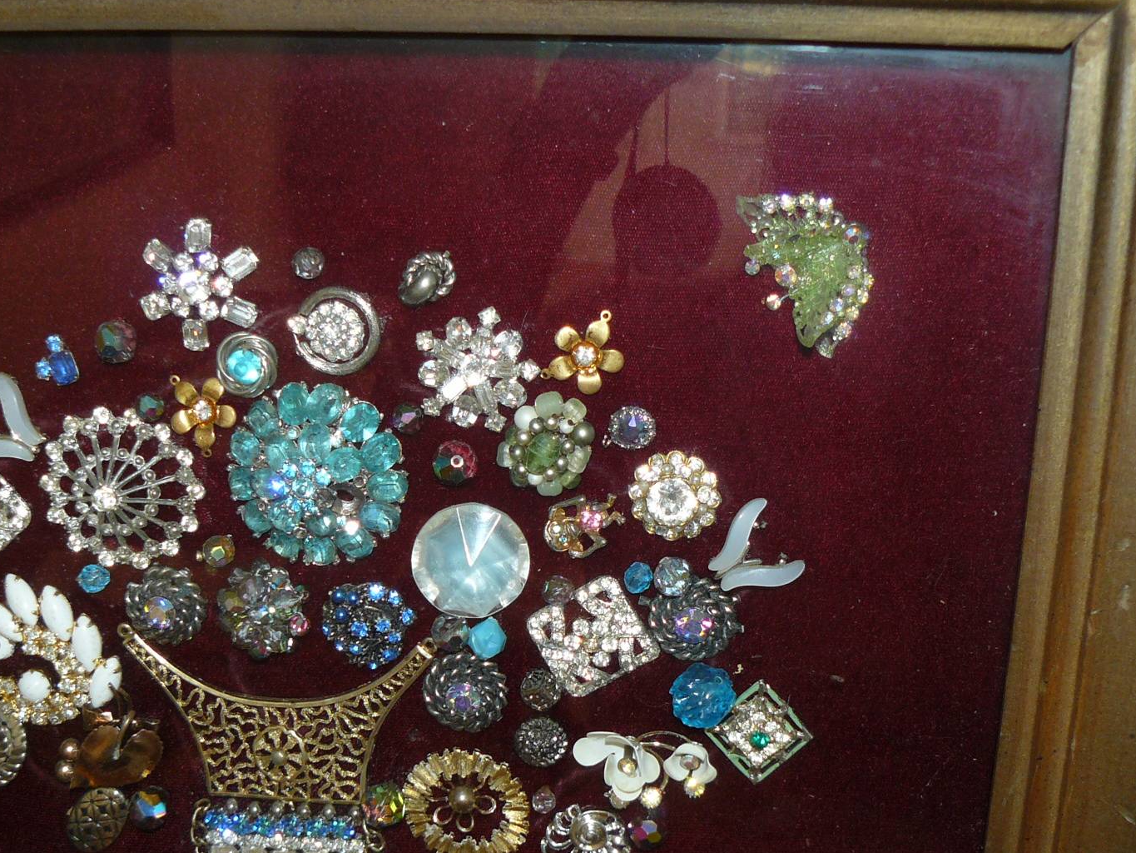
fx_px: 1772
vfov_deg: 27.0
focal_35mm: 54
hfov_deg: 35.4
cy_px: 525
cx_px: 443
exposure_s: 1/25
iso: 100
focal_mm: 6
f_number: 2.8
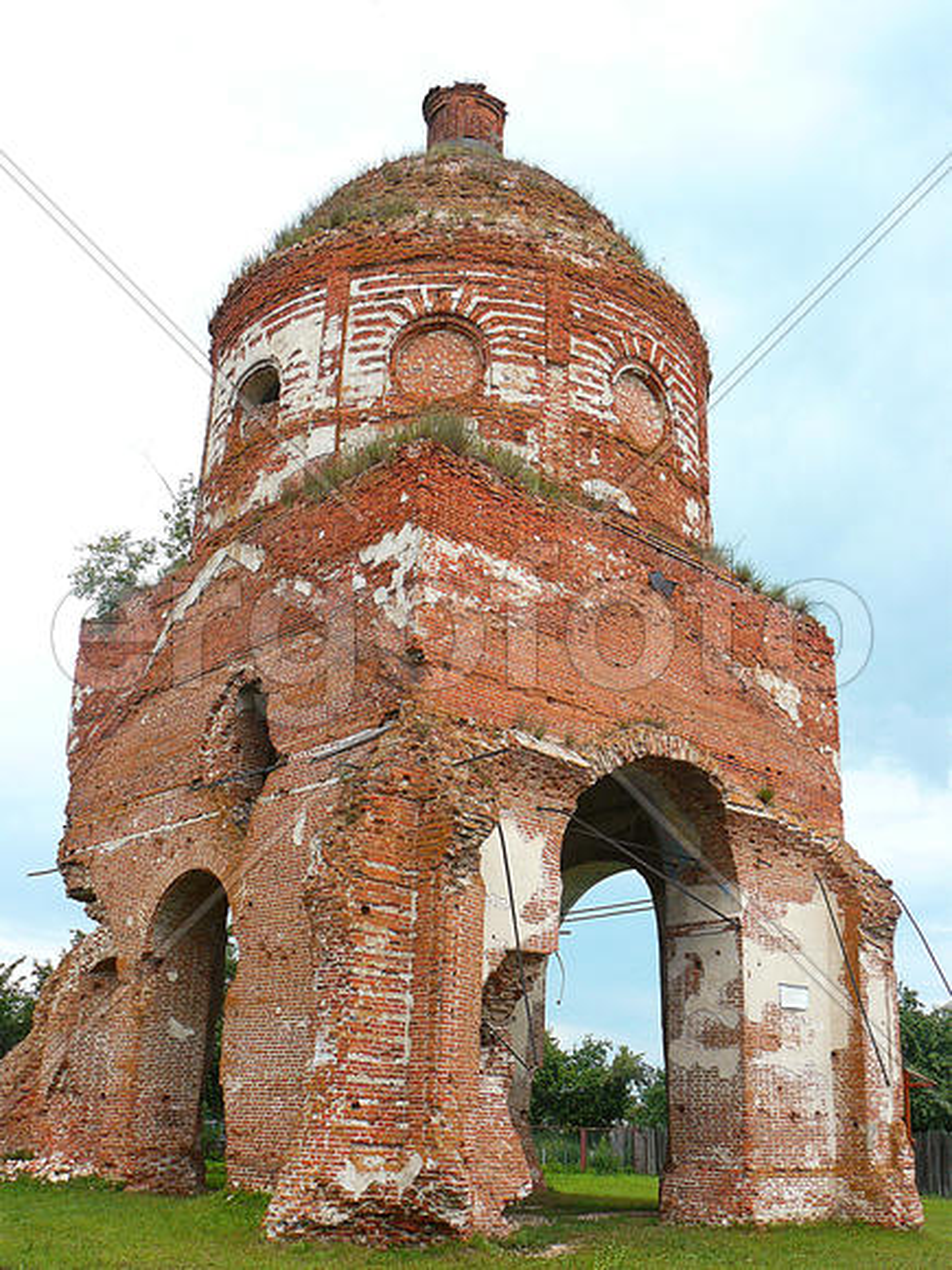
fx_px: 1320
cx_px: 476
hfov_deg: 39.7
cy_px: 635
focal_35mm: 36
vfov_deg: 51.4
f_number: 4.5
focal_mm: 6
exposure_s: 1/200
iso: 100
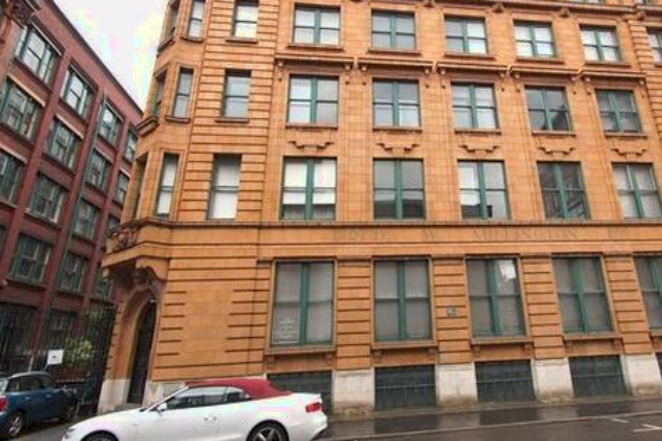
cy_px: 172
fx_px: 405
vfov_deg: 56.7
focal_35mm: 22
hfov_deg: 77.3
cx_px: 411
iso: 100
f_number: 6.3
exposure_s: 1/160
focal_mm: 10
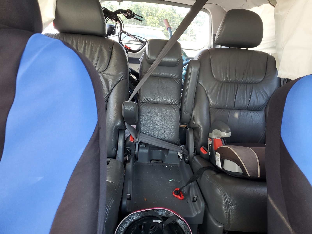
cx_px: 156
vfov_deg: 53.1
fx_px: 234
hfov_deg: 67.3
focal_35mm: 26
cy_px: 117
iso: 75
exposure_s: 1/60.2
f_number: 1.5
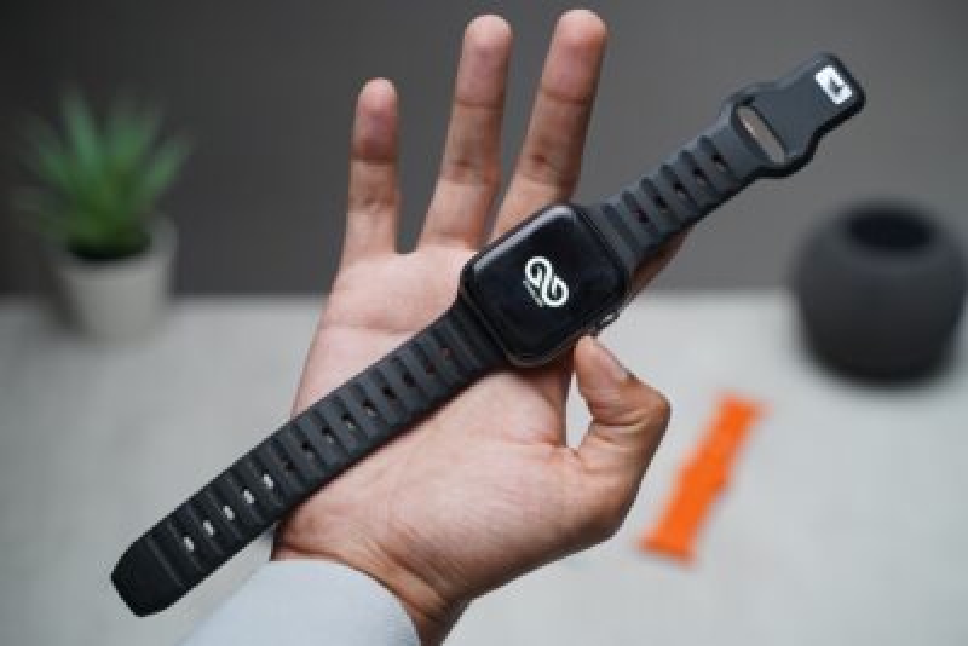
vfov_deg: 21.6
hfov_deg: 31.9
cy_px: 323
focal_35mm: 63
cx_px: 484
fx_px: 1695
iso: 1600
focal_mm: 63
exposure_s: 1/160
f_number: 4
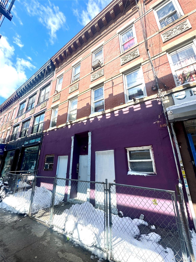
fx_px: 106
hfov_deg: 85.7
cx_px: 98
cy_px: 131
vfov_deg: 102.1
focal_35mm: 14
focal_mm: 2.22
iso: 40
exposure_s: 1/840
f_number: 2.2
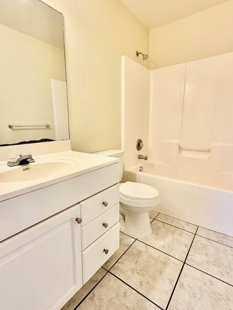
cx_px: 110
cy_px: 154
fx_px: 161
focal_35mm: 18
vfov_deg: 87.7
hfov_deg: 71.6
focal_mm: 2.22
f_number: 2.2
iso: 125
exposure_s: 1/120
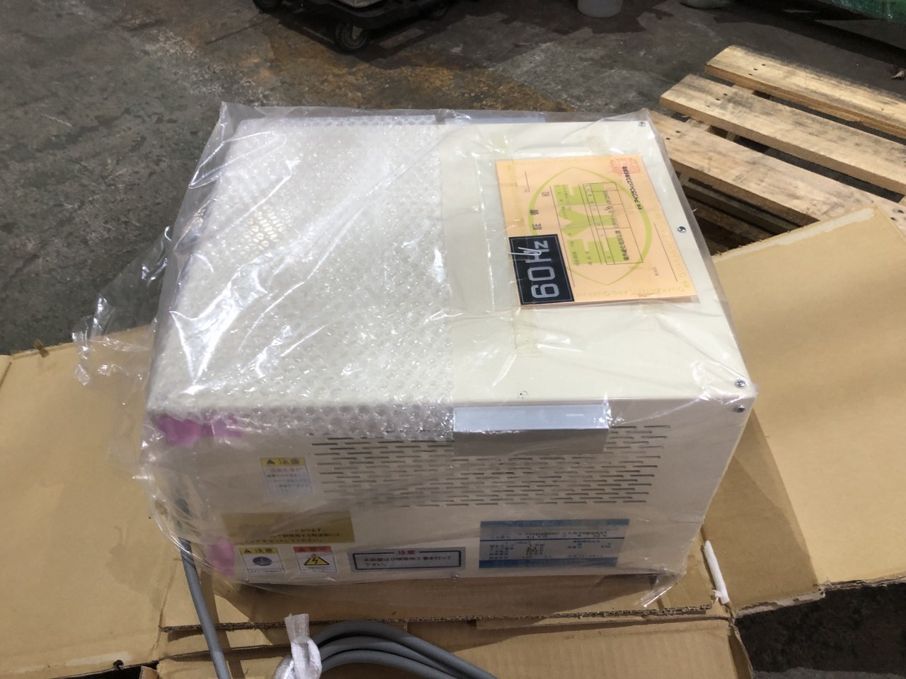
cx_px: 453
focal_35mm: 28
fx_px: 733
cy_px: 340
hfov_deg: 63.4
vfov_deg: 49.7
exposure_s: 1/20
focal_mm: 3.99
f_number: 1.8
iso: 40
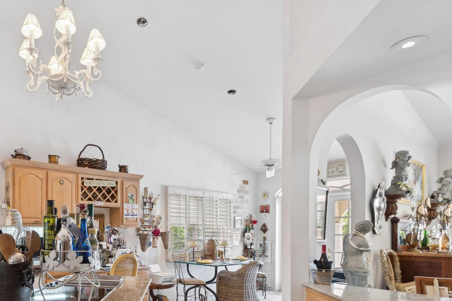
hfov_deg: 66.6
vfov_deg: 48.7
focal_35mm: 25
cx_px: 107
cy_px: 234
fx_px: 314
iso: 100
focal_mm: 15
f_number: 8
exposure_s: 1/2.5
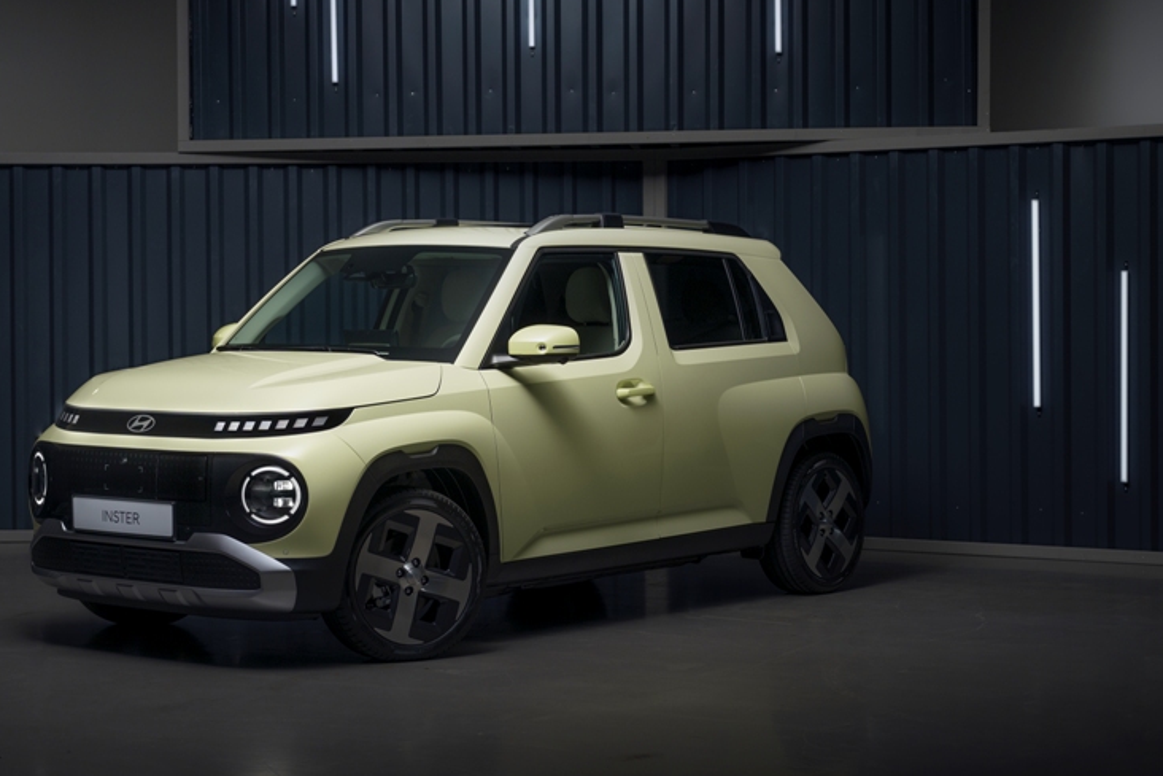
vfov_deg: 18.4
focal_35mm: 74
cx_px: 399
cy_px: 351
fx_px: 2390
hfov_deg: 27.2
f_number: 4
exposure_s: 1/15
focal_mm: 47
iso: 200
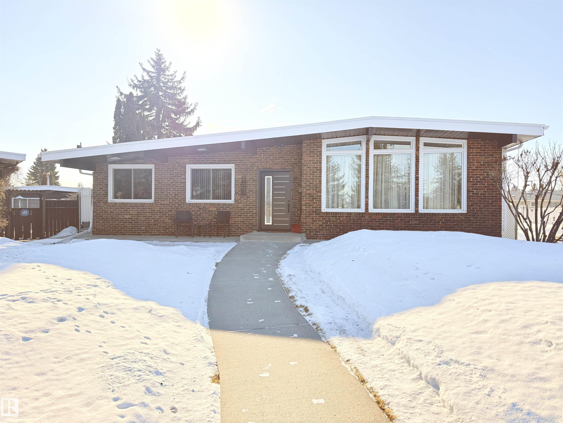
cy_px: 212
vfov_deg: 56.8
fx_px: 390
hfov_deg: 71.6
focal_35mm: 24
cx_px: 282
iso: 100
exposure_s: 1/2801
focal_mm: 6.76
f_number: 1.78
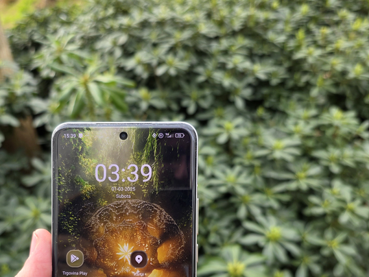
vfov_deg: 36.7
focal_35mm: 38
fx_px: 405
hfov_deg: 48.8
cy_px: 214
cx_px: 153
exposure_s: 1/180
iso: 25
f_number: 1.7
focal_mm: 6.3
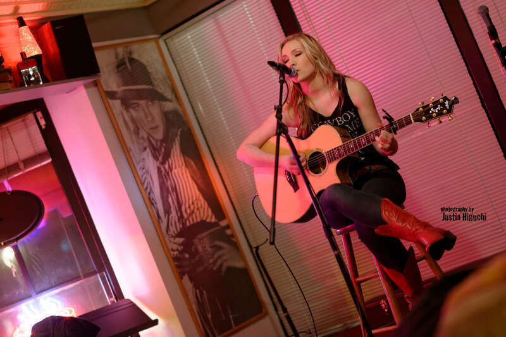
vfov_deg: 16.1
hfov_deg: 23.9
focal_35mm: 85
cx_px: 253
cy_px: 168
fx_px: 1194
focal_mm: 85
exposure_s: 1/60
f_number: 1.8
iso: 4500
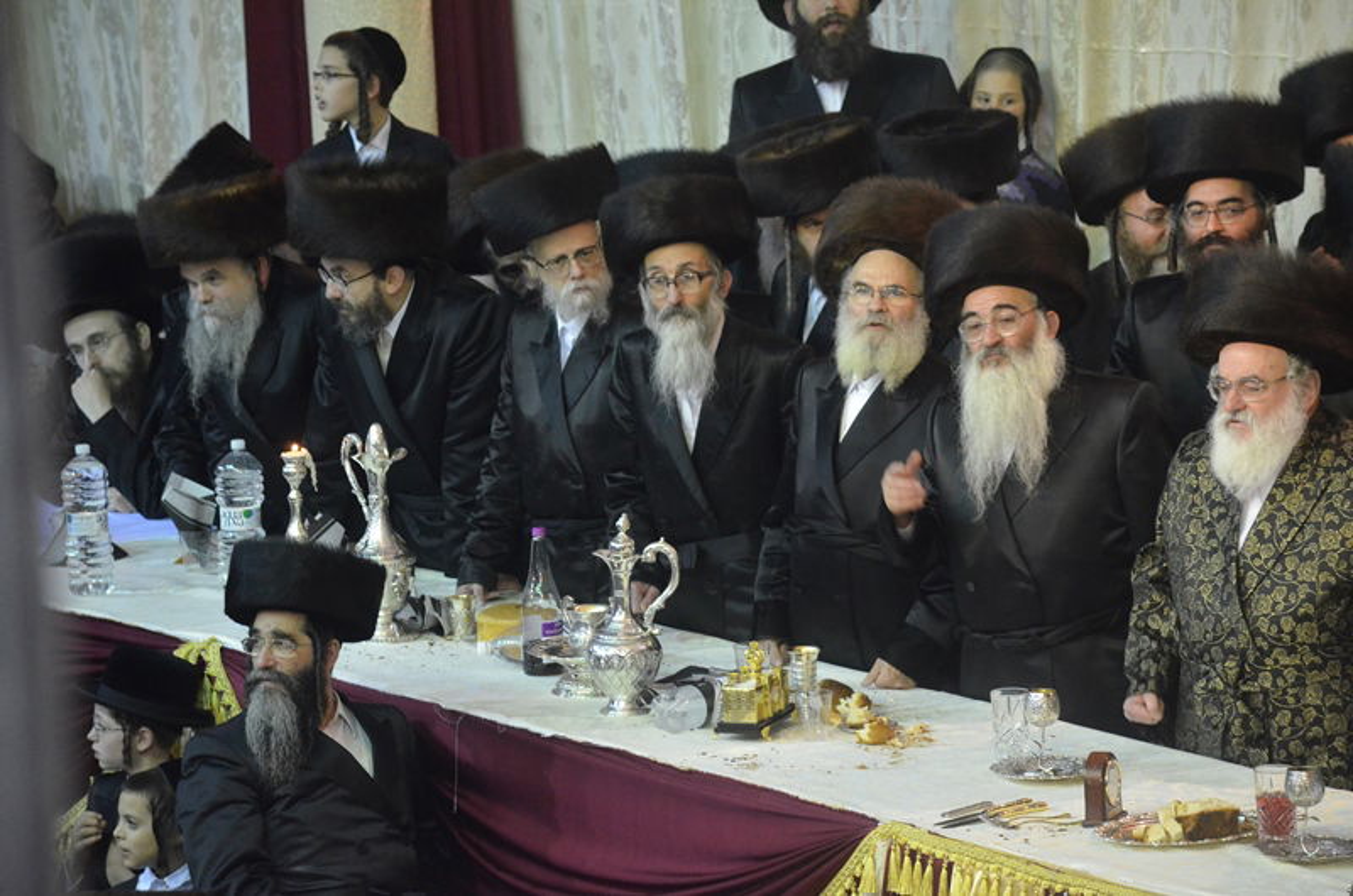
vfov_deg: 7.0
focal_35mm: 195
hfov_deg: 10.6
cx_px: 676
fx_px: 7314
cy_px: 448
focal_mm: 130
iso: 3200
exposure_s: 1/100
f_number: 4.8
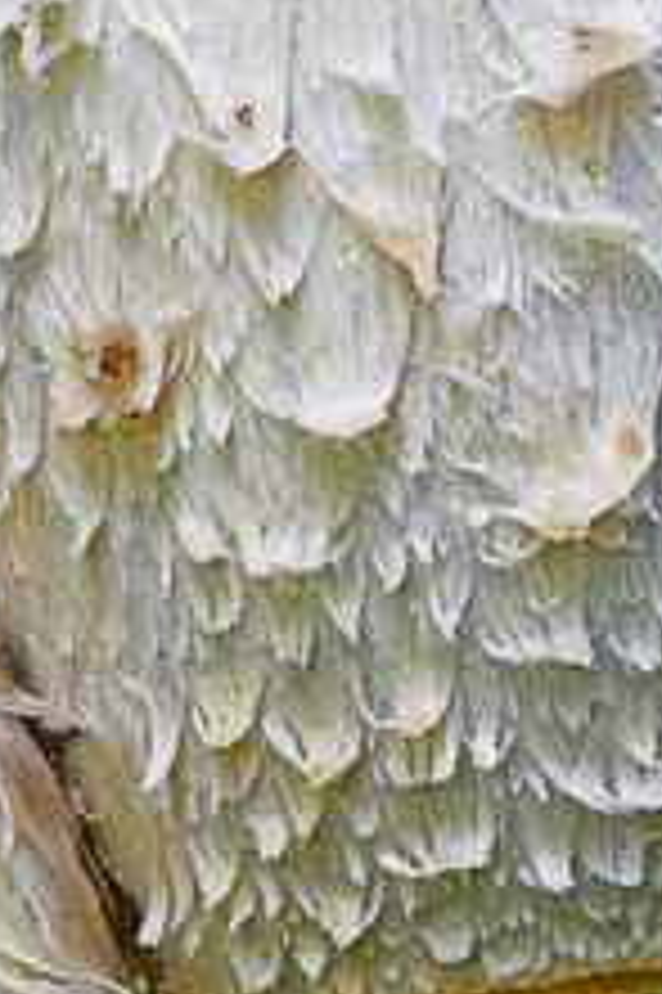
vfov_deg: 4.0
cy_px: 1084
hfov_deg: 2.7
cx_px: 410
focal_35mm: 514
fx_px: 14199
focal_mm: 105
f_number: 22
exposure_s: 1/4
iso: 80
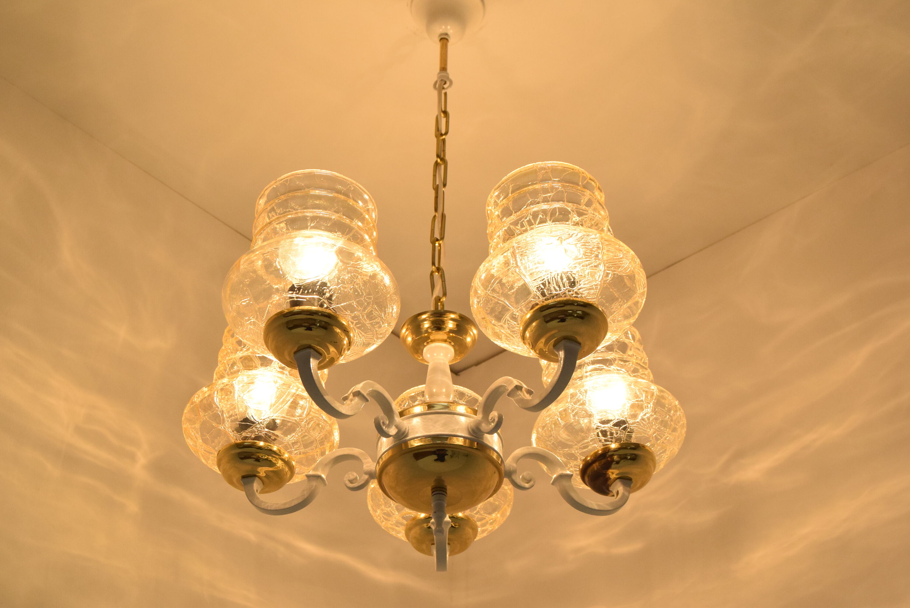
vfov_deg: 23.8
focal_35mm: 57
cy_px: 304
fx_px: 1442
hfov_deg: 35.0
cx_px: 455
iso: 1600
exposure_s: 1/250
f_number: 8
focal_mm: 38
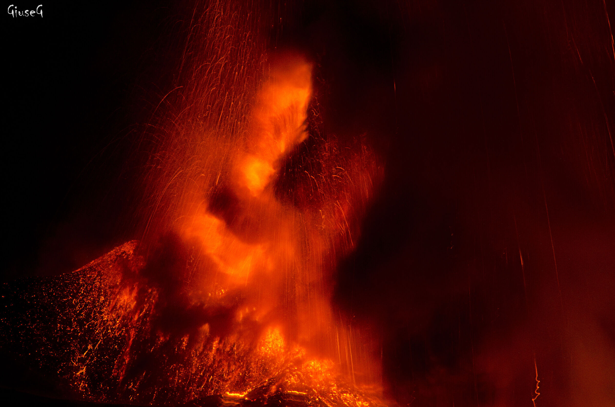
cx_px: 308
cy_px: 204
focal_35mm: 900
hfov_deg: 2.3
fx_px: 15344
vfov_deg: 1.5
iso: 100
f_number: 11
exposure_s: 5
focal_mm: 600
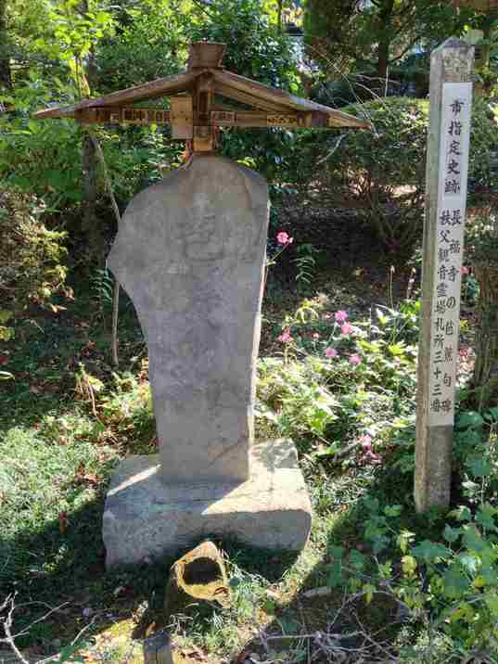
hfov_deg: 40.7
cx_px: 249
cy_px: 332
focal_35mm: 35
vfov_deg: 52.6
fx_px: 671
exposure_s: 1/120
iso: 64
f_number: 2.4
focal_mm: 4.28
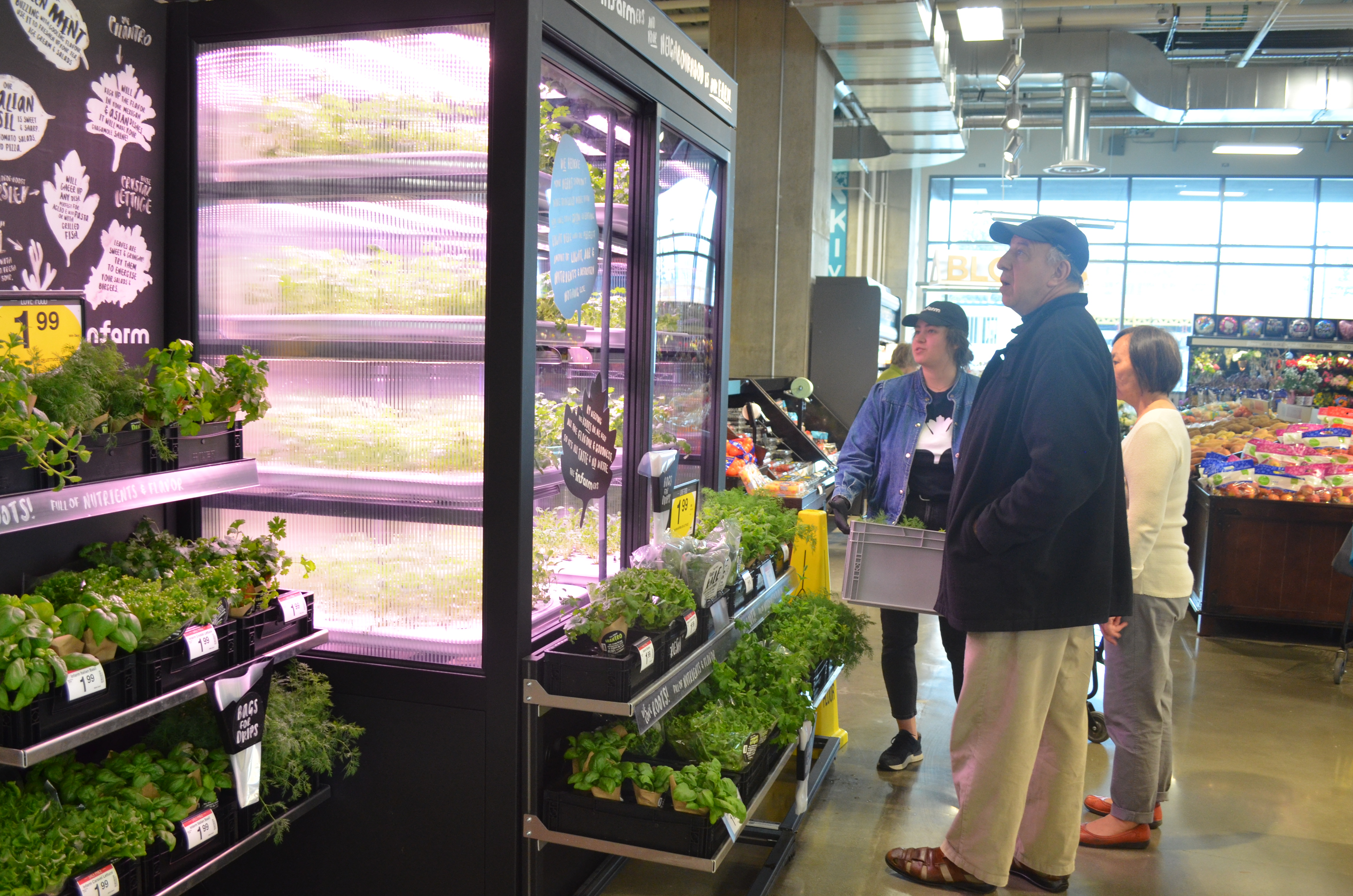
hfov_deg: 58.8
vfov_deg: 40.9
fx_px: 1200
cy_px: 476
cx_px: 656
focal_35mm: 32
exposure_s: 1/60
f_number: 5
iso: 800
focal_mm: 20
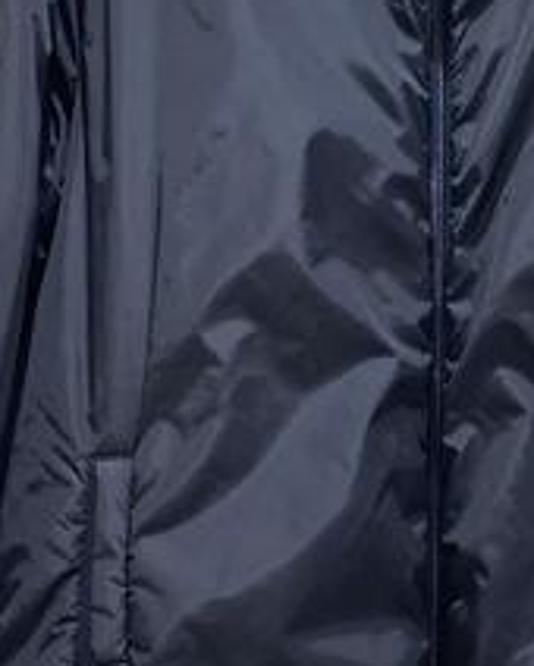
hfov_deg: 14.9
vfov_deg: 18.6
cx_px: 380
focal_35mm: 103
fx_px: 2032
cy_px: 283
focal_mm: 3.99
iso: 80
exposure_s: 1/76
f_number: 1.8
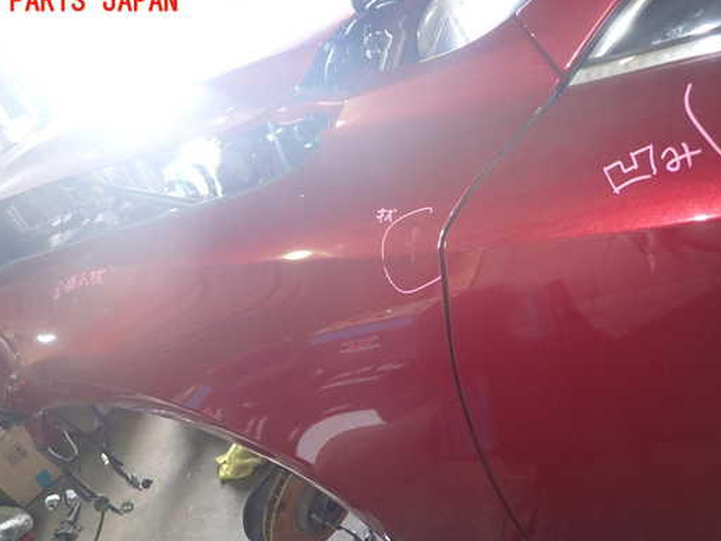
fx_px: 604
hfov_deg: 61.6
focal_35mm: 29
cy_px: 298
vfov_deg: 48.2
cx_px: 343
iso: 200
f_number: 2
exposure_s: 1/30
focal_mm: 4.5
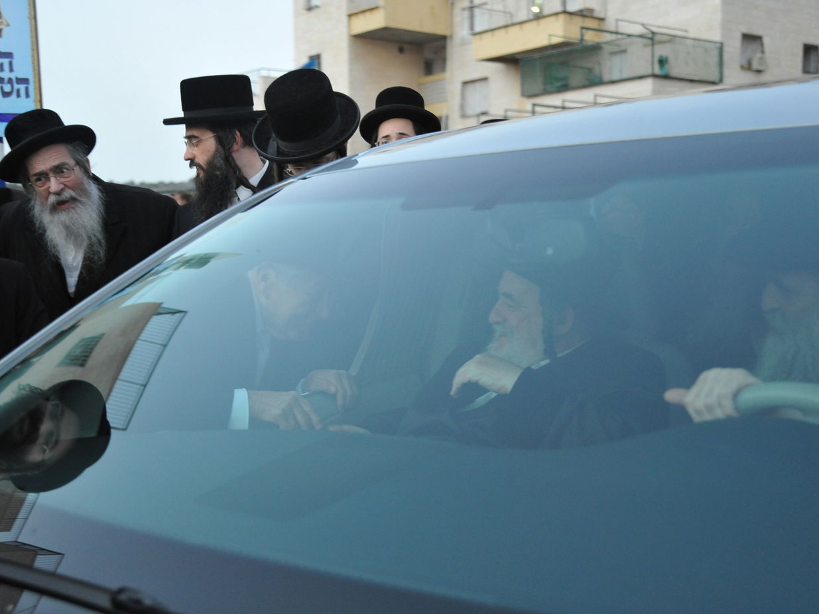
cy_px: 307
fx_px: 1159
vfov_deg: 29.7
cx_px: 401
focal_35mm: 49
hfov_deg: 38.9
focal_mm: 45
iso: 2500
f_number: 3.5
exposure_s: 1/60
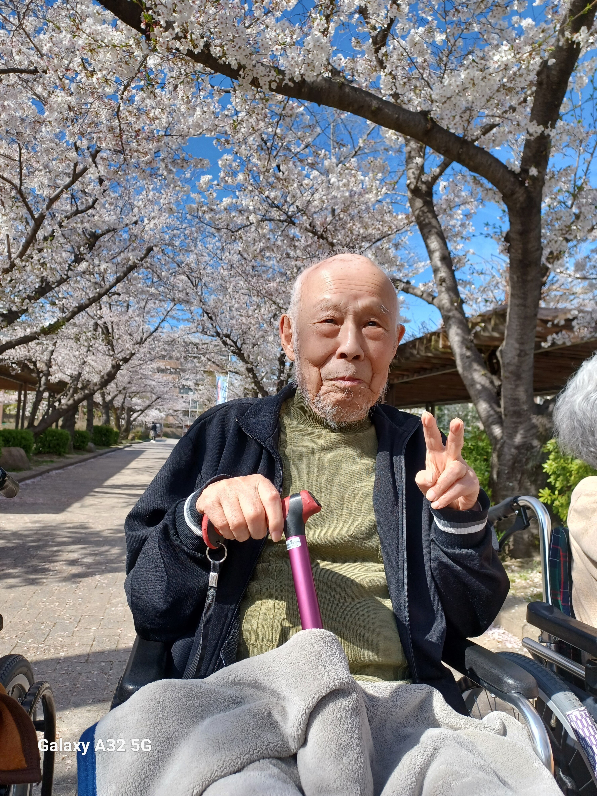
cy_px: 398
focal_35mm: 25
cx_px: 298
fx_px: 575
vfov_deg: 69.4
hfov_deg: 54.9
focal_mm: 4.6
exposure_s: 1/342
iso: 32
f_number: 1.8
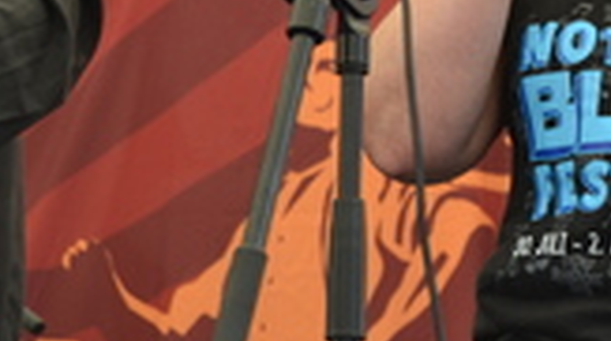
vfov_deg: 5.3
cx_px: 718
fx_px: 3639
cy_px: -96
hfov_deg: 9.5
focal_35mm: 225
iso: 400
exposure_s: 1/125
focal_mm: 48
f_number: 5.3
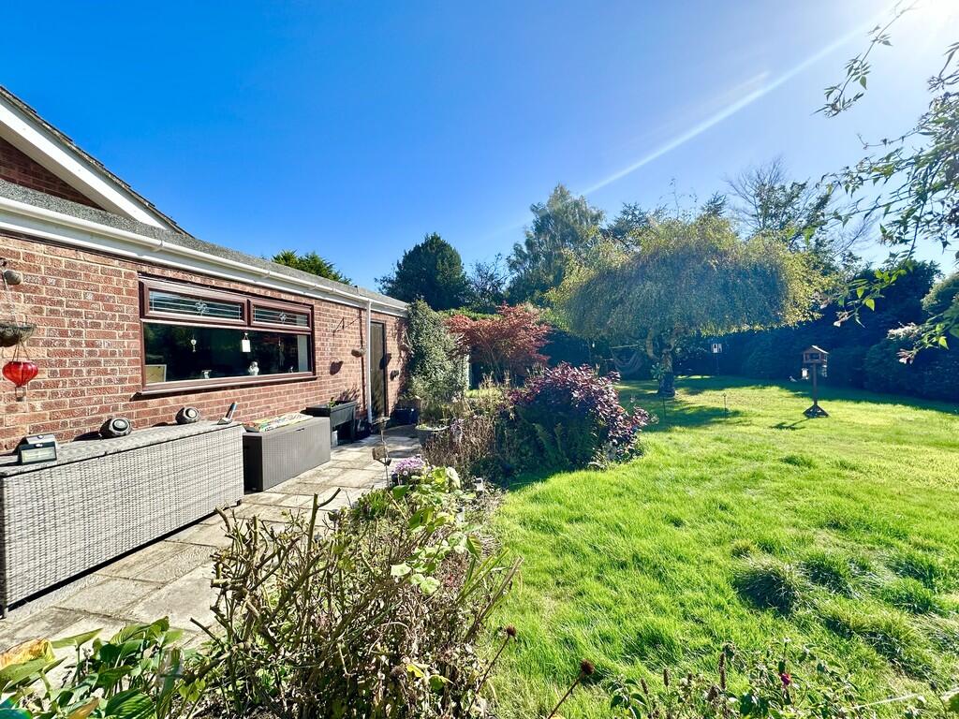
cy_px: 360
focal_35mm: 14
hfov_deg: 102.1
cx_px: 480
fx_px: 388
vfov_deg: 85.7
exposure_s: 1/1062
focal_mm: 2.22
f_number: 2.2
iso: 40
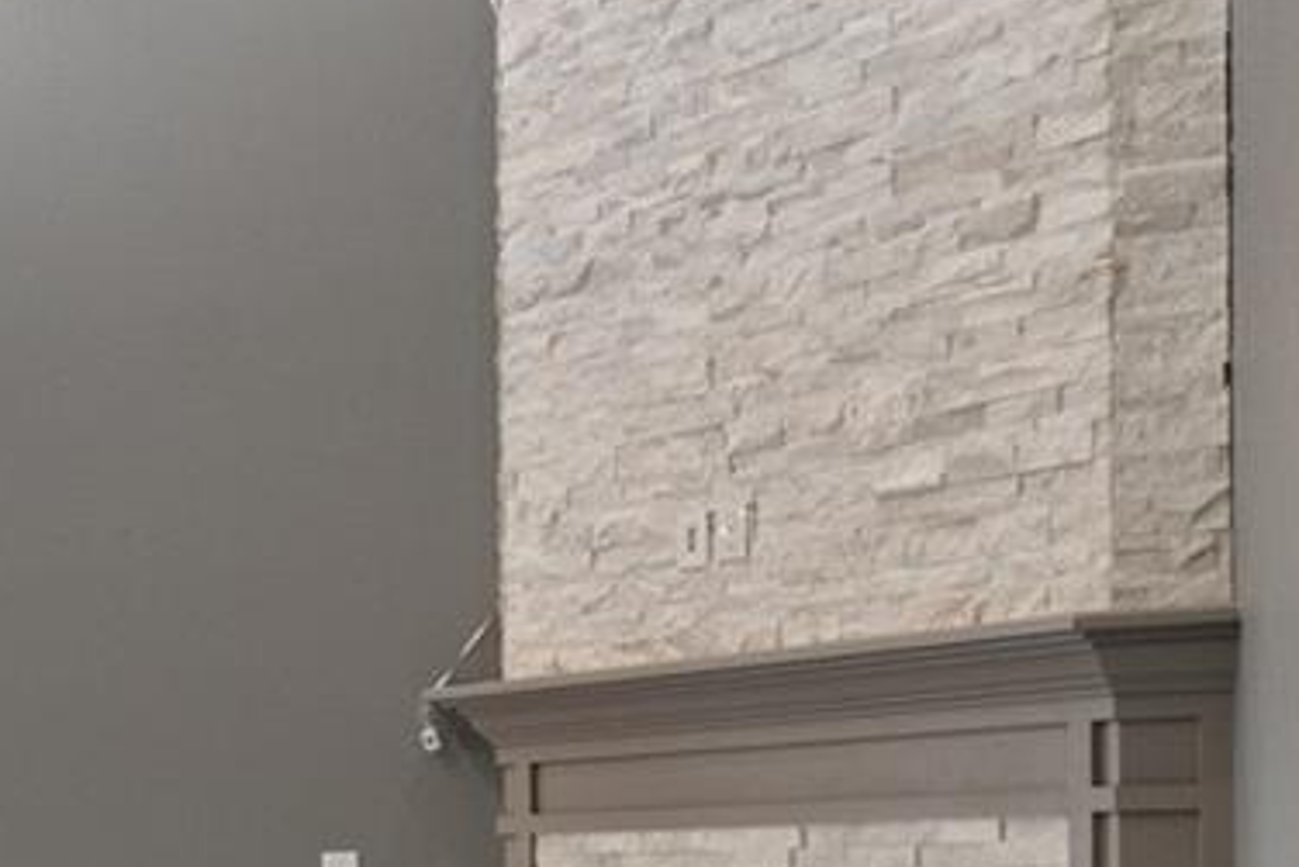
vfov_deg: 18.4
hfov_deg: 19.0
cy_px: 1181
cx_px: -1258
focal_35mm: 68
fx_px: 2454
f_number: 6.3
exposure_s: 1/40
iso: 500
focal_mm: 16
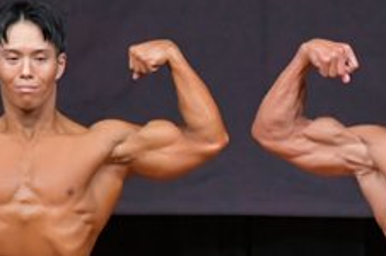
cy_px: 382
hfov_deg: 2.2
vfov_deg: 1.5
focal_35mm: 927
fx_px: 9925
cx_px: 621
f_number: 5.6
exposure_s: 1/400
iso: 5000
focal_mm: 180
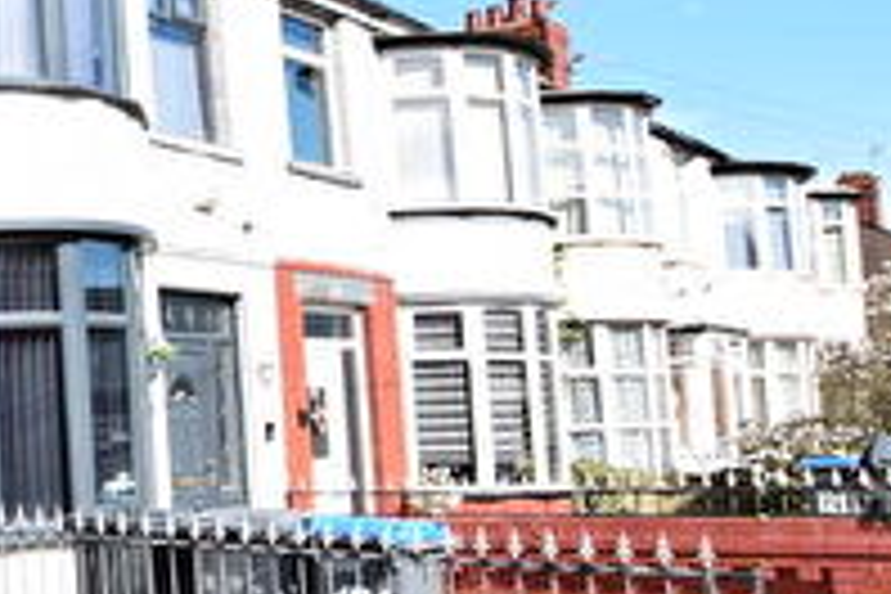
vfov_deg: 25.5
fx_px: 1312
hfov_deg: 29.9
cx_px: -270
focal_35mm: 53
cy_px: 313
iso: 400
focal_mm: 10
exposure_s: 1/1600
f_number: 4.5
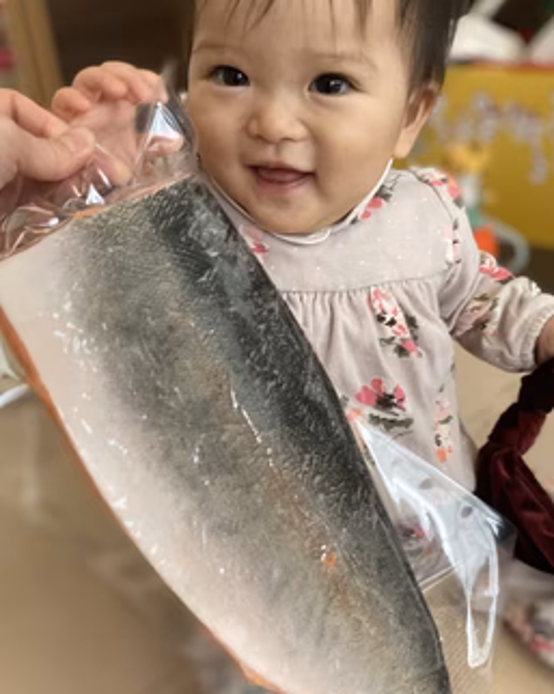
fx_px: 698
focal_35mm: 34
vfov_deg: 52.8
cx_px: 272
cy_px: 375
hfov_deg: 43.3
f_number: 1.8
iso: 320
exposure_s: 1/60
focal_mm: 3.99
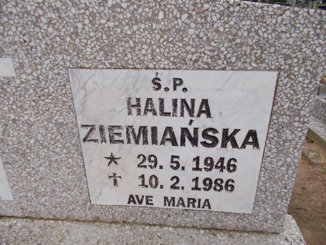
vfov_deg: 53.1
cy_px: 122
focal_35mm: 26
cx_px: 163
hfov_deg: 67.3
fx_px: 245
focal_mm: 4.6
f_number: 3.2
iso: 80
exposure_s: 1/80
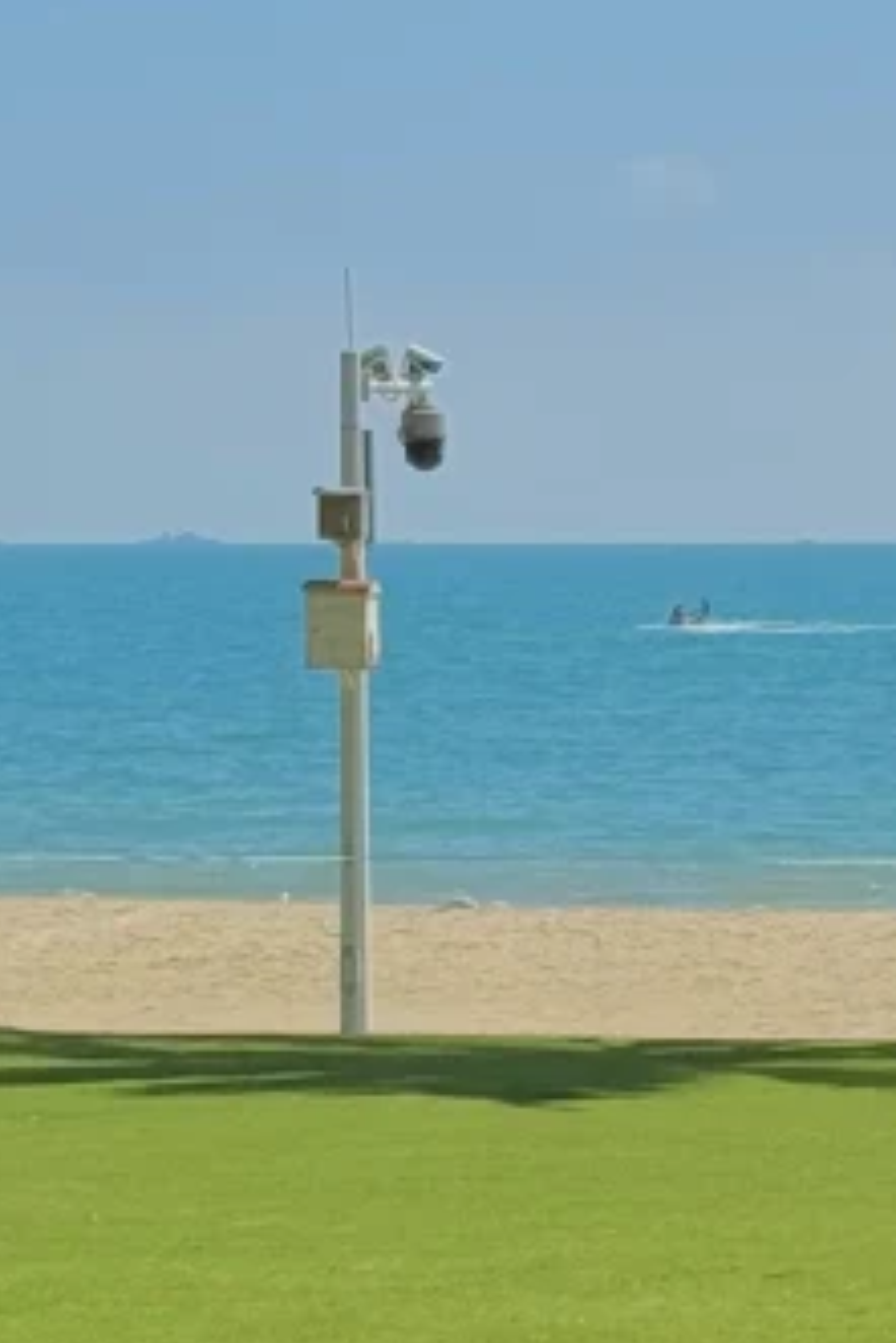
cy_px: 998
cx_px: 2076
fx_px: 8092
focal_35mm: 217
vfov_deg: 9.5
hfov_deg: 6.1
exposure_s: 1/5848
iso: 64
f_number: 1.78
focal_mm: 6.76
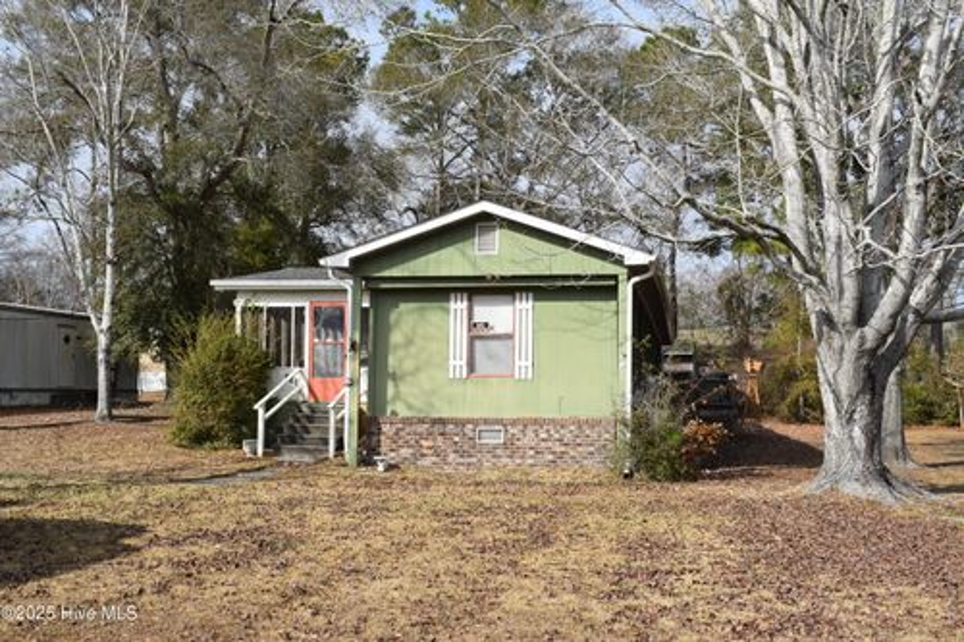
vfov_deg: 36.8
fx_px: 964
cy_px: 321
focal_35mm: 36
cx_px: 482
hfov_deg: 53.1
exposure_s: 1/400
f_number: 10
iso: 200
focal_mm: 24
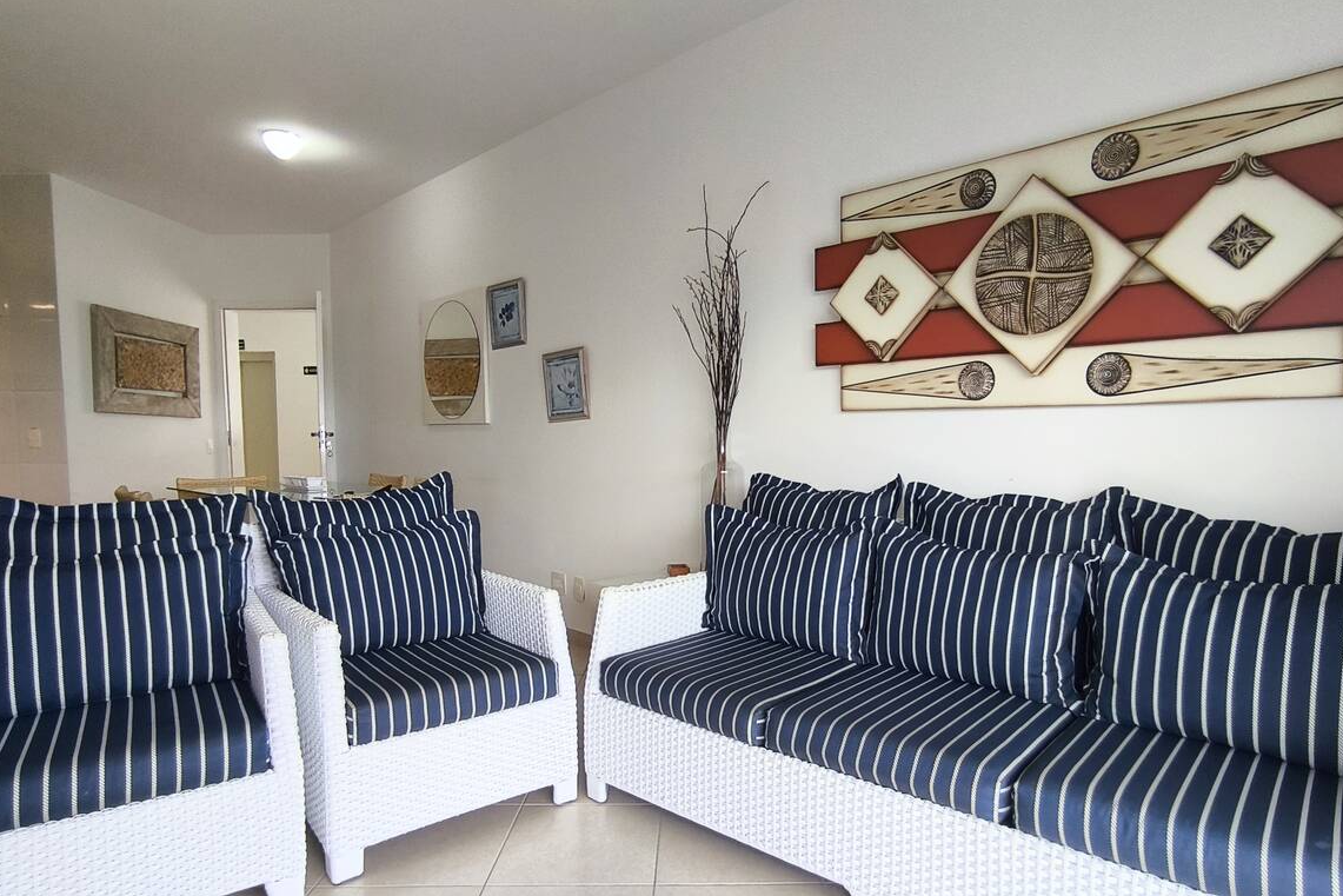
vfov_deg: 59.5
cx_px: 707
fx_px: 783
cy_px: 478
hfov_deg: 81.1
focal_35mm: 21
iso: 80
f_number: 2.2
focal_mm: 1.65
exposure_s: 1/60
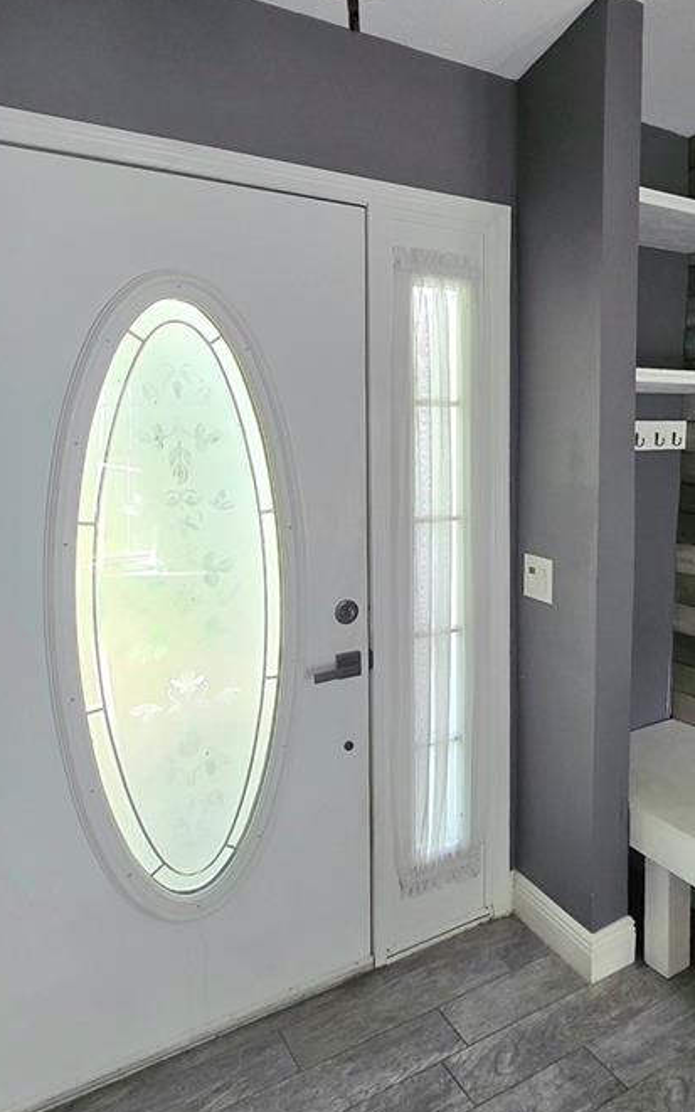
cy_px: 503
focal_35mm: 25
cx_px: 496
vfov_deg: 72.4
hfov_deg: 47.9
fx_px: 758
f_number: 2.2
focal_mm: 1.7
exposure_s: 1/60.2
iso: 125
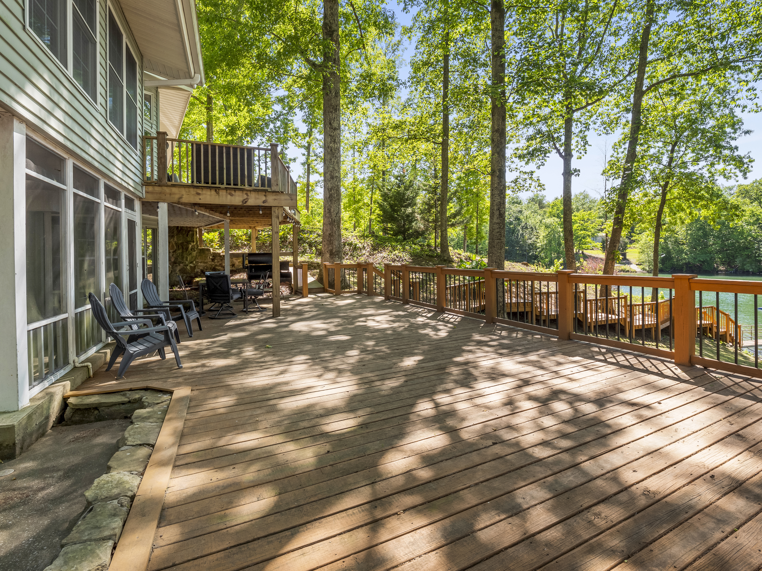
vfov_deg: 78.1
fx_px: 352
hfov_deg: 94.5
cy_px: 286
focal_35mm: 16
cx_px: 381
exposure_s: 1/100
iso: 200
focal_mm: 8
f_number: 5.6
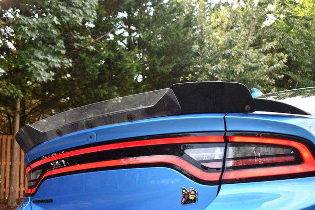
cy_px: 105
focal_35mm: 46
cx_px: 158
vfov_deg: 29.2
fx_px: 402
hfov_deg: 42.8
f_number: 5.6
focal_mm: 31
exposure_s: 1/250
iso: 400
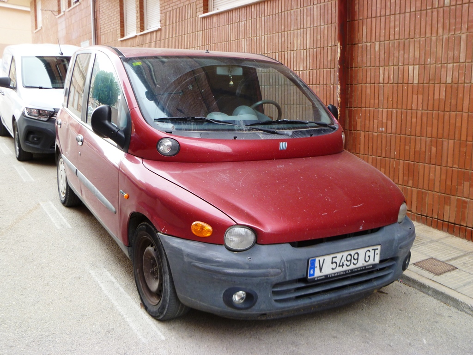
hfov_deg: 54.0
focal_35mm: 34
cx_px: 236
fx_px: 465
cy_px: 178
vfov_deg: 41.8
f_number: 3.6
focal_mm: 6.1
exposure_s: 1/30
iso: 100
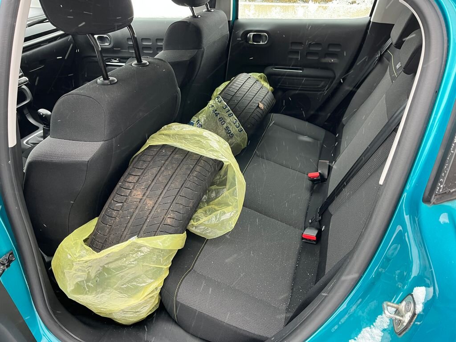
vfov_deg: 53.1
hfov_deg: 67.3
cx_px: 228
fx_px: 343
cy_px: 171
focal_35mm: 26
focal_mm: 5.1
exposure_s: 1/69
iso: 125
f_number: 1.6
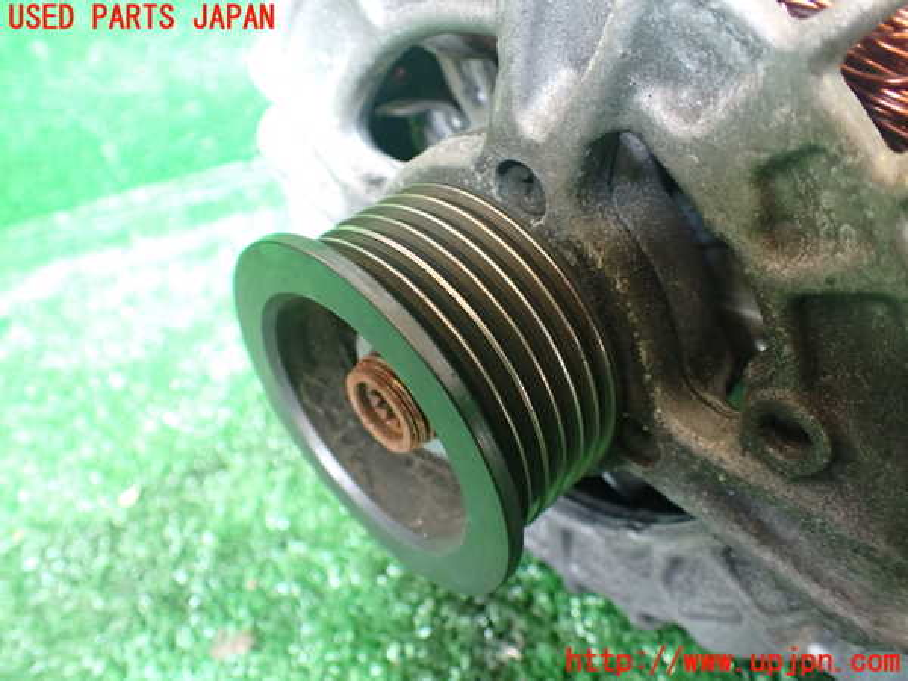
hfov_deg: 60.0
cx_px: 454
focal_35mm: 30
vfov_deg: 46.8
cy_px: 340
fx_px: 787
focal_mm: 5.4
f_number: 2.3
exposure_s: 1/80
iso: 800
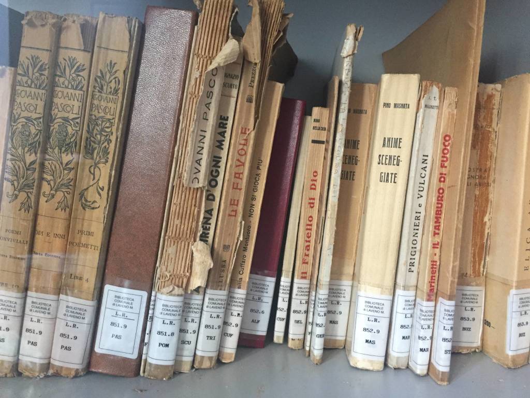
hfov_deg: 61.7
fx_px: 444
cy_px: 199
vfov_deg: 48.2
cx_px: 265
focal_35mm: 29
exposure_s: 1/33
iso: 250
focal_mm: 4.15
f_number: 2.2
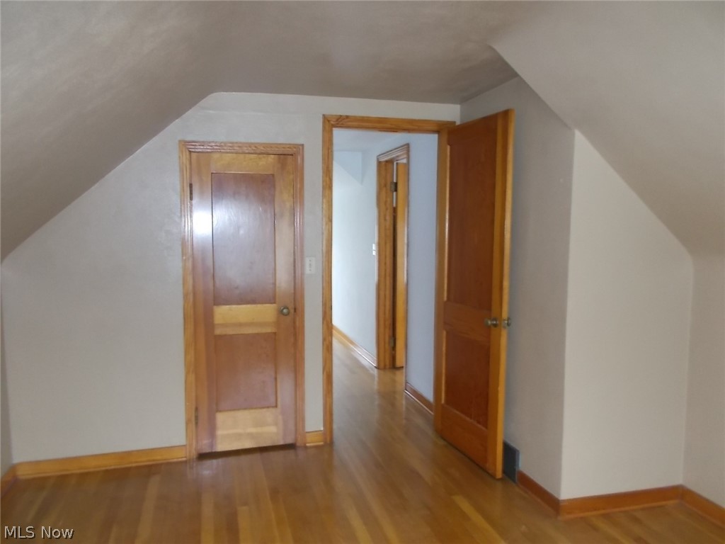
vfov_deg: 53.1
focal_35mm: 26
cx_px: 362
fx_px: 545
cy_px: 272
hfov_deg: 67.3
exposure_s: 1/25
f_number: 3.2
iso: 280
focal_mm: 4.6
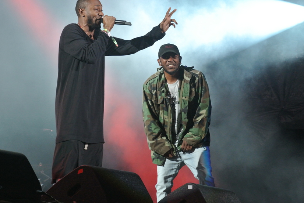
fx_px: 1699
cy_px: 101
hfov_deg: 10.2
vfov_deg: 6.9
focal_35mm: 201
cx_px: 127
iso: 500
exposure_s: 1/60
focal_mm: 61.6
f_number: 4.5
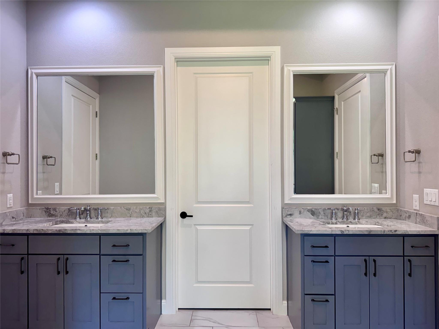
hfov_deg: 71.6
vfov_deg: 56.8
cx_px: 220
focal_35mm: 24
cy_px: 164
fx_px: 304
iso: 200
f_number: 1.78
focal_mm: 6.76
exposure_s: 1/120
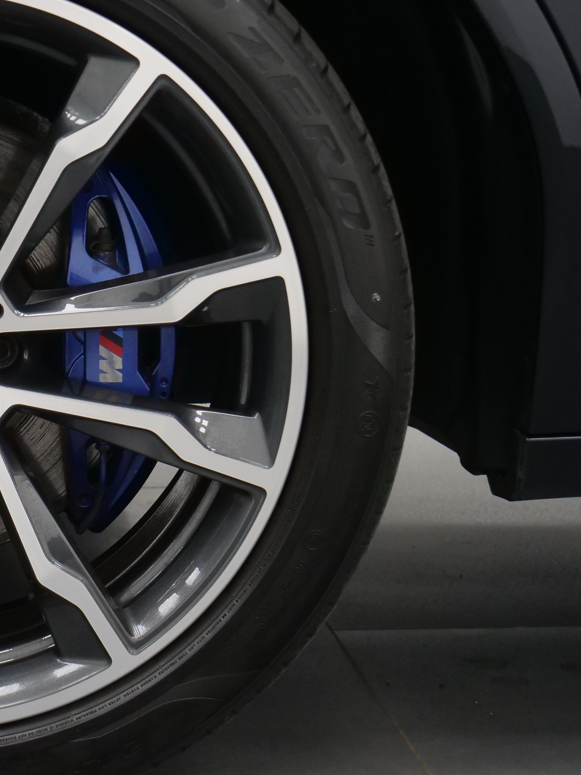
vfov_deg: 19.2
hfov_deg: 14.1
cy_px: 328
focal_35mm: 102
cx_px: -111
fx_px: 2283
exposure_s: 1/320
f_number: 4
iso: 1600
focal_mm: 27
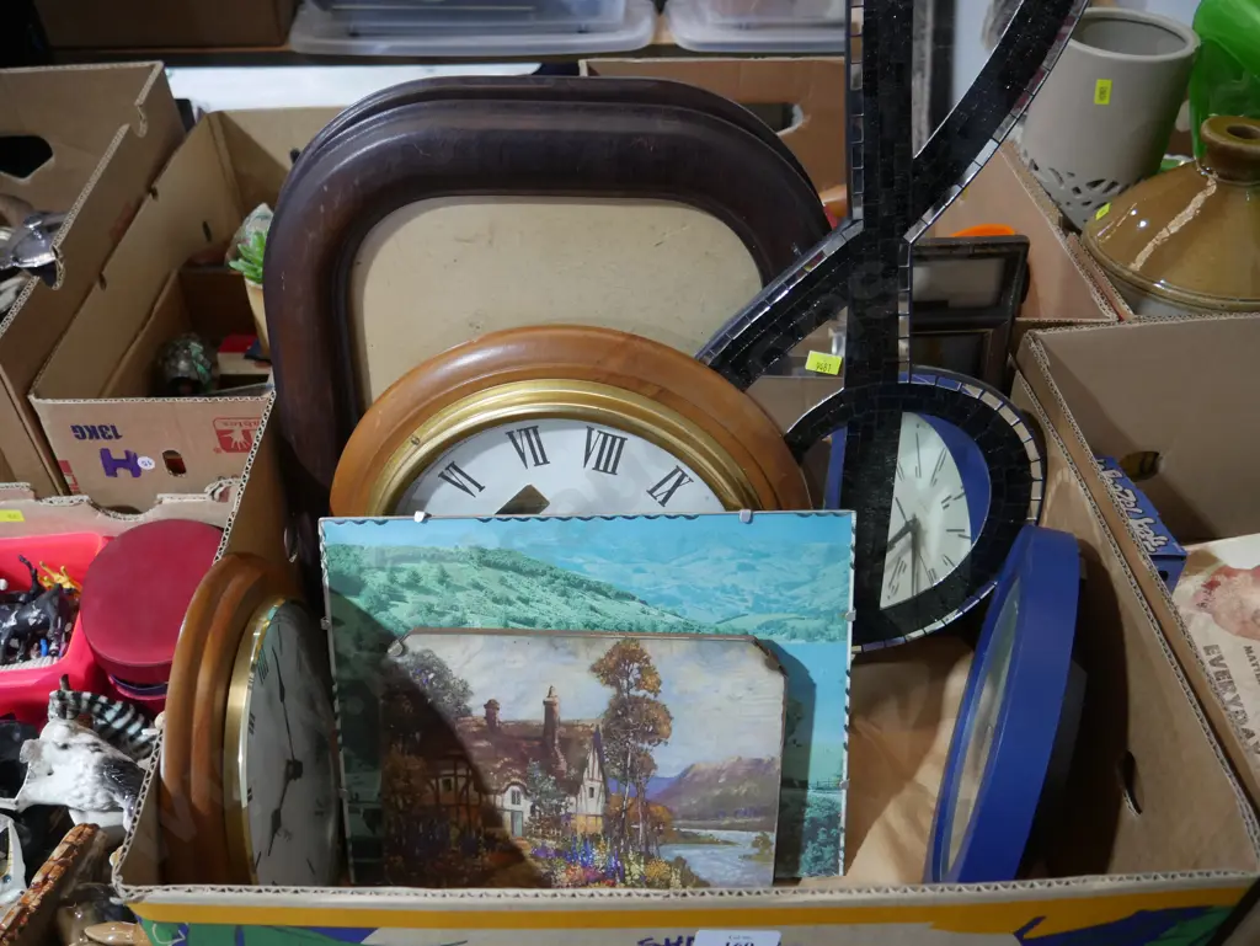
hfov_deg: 63.4
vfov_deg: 49.8
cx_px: 630
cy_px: 473
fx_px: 1020
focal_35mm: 28
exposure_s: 1/60
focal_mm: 14
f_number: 3.5
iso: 640
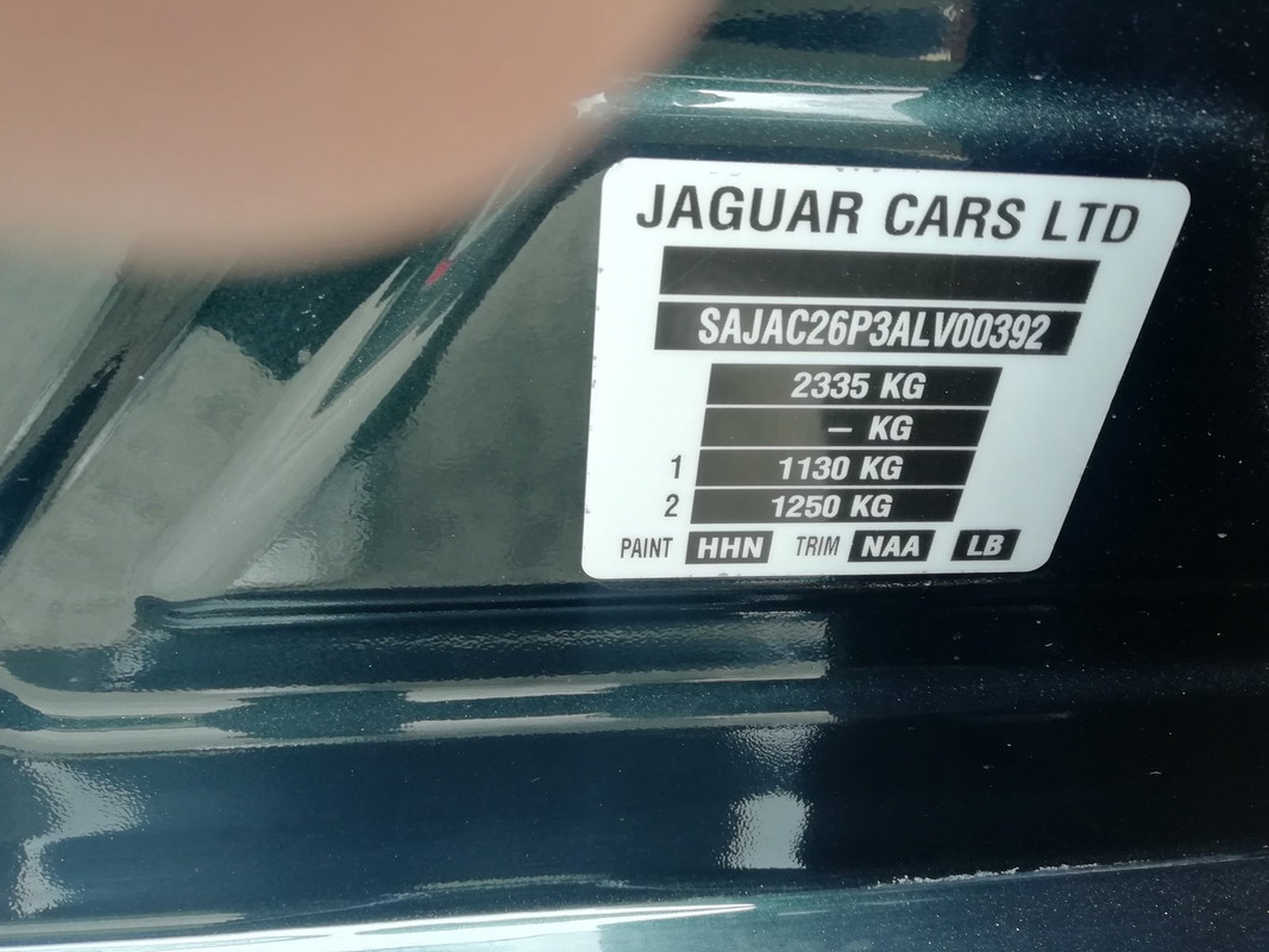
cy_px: 476
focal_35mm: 26
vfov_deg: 53.1
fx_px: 953
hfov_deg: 67.3
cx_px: 634
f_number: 2.2
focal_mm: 3.46
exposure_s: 1/50
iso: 64
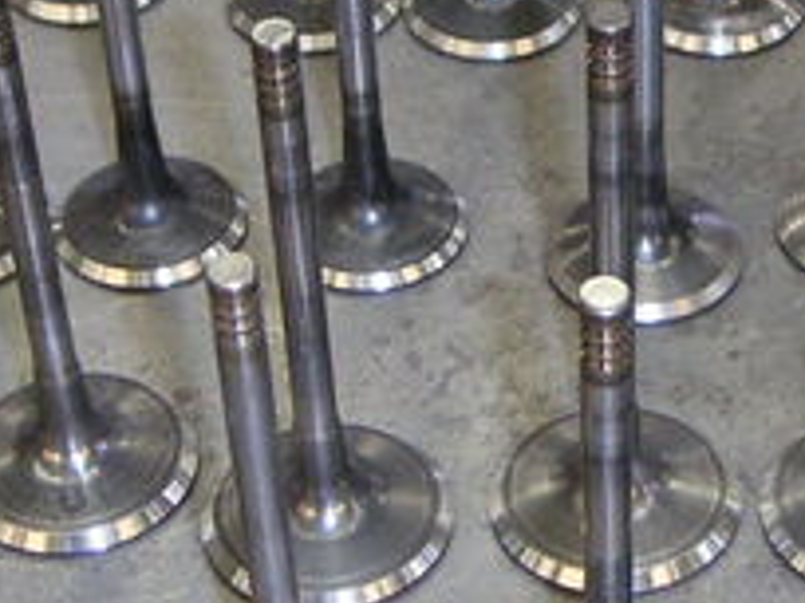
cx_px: 612
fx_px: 2767
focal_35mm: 119
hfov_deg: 16.5
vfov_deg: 12.4
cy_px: 256
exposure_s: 1/45
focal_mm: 6
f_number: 2.8
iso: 160
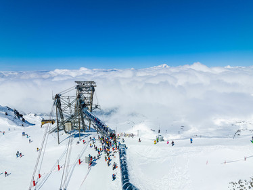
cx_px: 126
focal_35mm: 24
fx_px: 175
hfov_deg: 71.6
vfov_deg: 56.8
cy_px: 95
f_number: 11
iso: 100
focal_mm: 12.3
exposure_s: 1/400
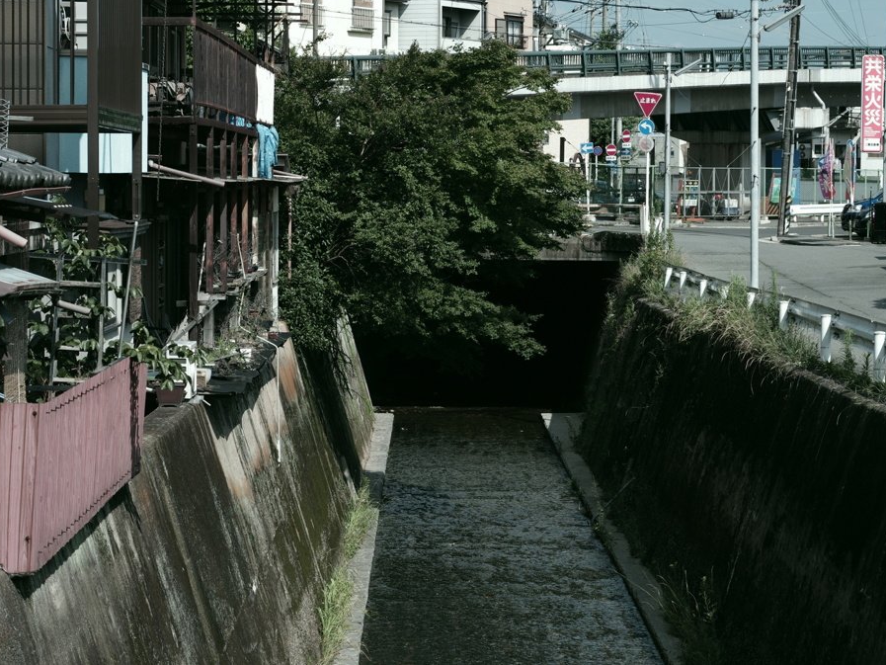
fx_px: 2944
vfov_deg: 12.9
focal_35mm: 115
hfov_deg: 17.1
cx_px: 481
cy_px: 332
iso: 100
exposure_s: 1/250
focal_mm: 70
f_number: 7.1
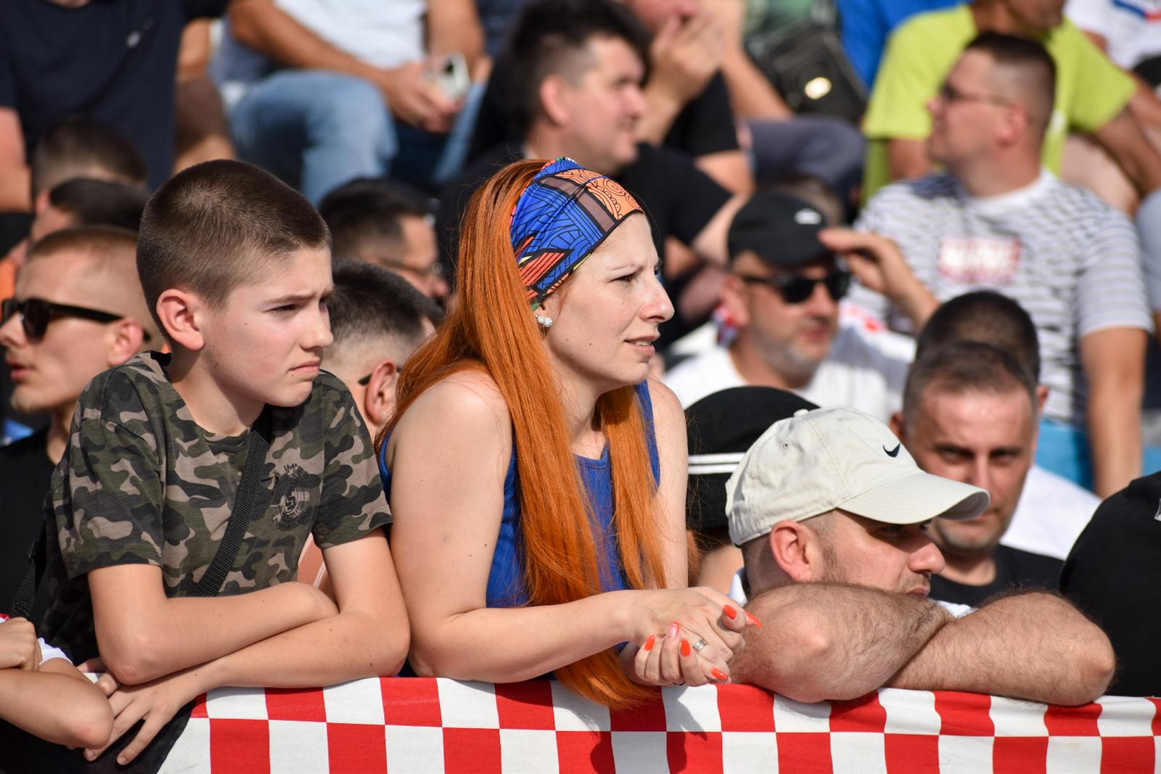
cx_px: 580
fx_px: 7498
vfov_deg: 5.9
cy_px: 387
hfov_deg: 8.9
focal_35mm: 232
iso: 100
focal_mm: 155
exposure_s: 1/800
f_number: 5
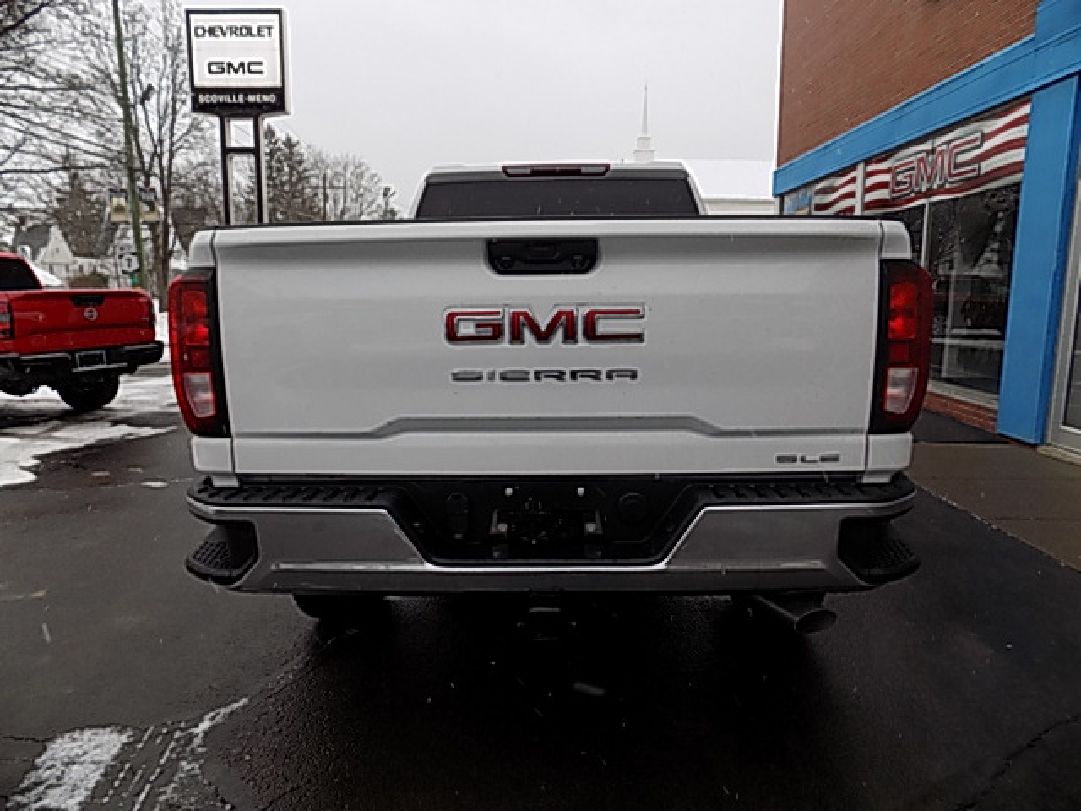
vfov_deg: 58.9
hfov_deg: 73.9
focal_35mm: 23
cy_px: 406
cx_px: 540
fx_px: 718
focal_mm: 4
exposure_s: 1/100
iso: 80
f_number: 3.1
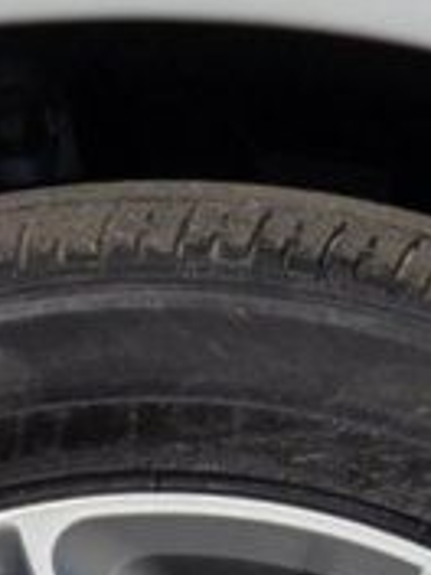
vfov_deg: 2.9
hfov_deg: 2.2
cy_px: 1114
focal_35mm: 670
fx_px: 11123
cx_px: 229
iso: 64
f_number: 3.4
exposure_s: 1/2378
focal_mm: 18.6
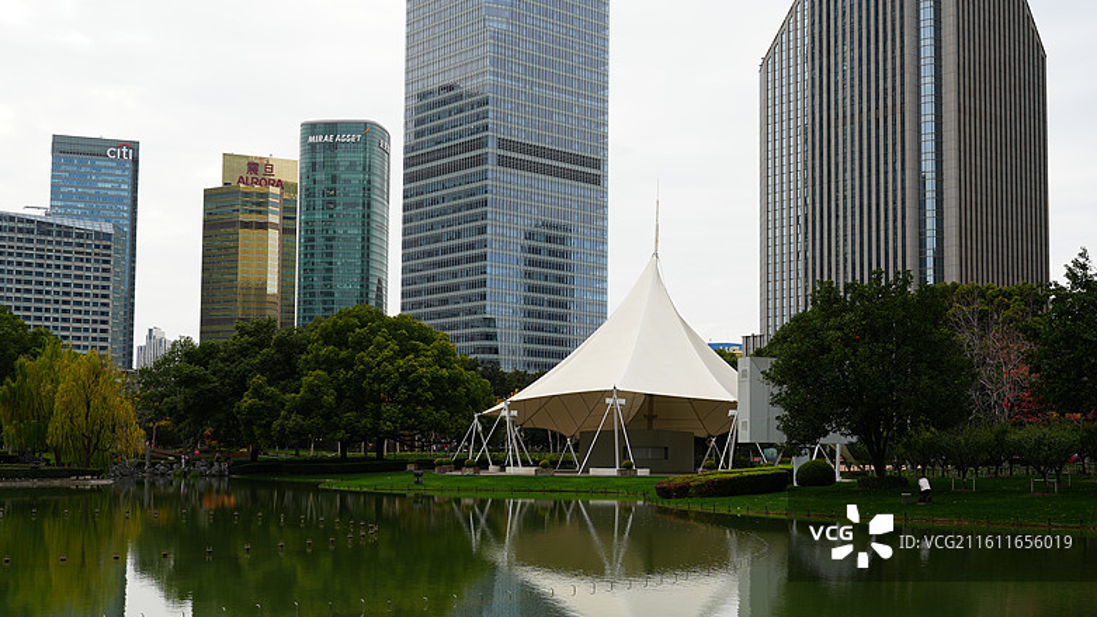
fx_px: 1280
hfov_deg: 46.4
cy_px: 362
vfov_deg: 27.0
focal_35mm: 44
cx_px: 539
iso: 100
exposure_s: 1/80
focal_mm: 41
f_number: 7.1
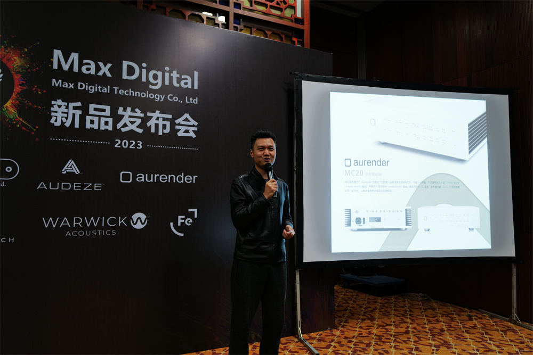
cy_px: 178
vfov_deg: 46.4
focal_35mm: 28
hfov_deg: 65.5
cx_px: 266
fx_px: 415
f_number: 2.8
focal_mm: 28
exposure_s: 1/60
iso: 400
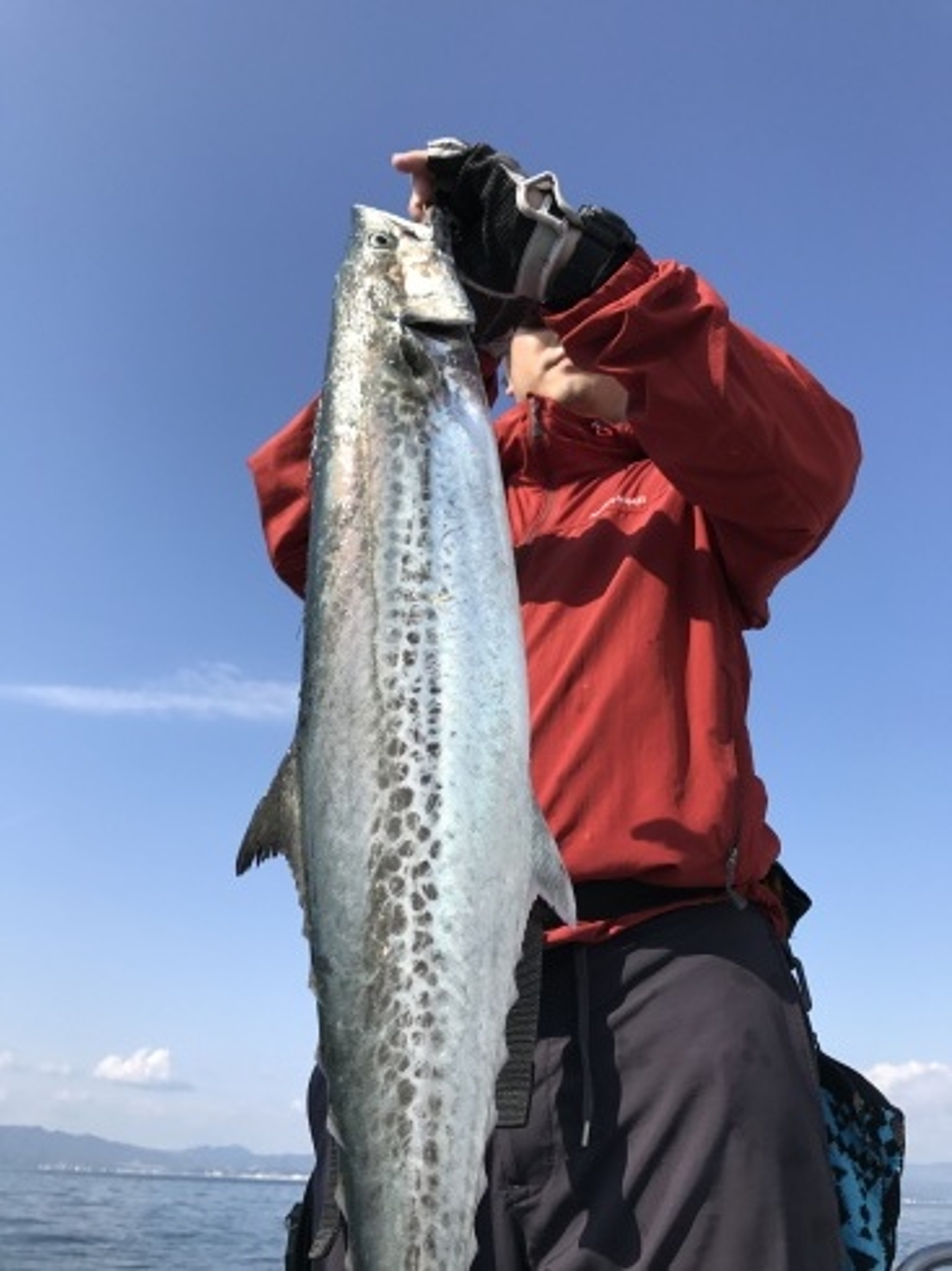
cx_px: 476
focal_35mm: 28
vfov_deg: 63.5
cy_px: 636
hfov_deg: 49.7
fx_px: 1028
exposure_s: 1/2083
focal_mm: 3.99
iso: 20
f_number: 1.8
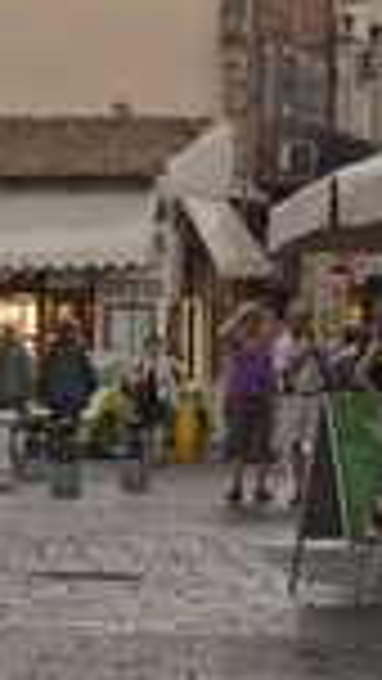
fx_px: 4229
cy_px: 133
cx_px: -108
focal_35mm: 235
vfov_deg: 9.2
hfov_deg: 5.1
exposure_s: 1/125
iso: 100
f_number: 3.5
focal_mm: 50
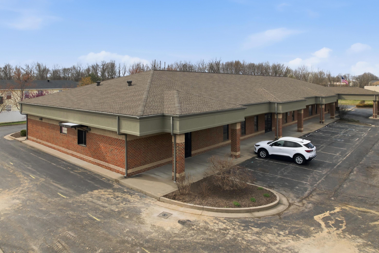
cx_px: 185
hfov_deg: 76.1
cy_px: 125
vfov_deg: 55.1
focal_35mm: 23
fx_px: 242
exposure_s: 1/80
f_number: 2.8
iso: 140
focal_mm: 8.4
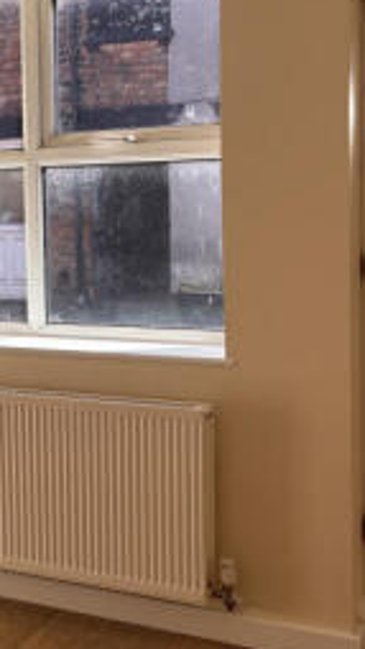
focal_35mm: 65
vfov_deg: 32.2
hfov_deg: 16.3
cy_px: 254
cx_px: -239
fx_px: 1118
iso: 50
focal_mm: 5.96
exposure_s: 1/707
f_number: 1.6
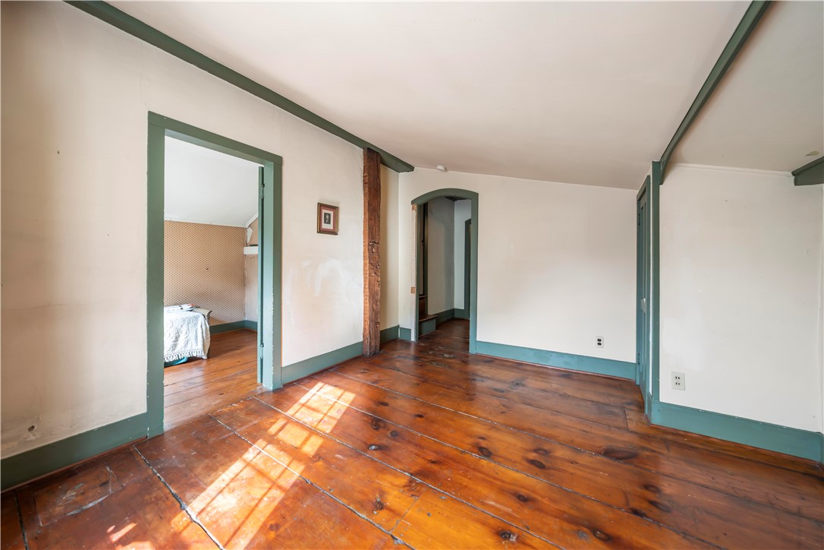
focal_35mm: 12
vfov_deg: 90.0
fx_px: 275
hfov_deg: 112.6
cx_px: 412
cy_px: 275
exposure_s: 1/13
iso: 100
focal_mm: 12
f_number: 2.8
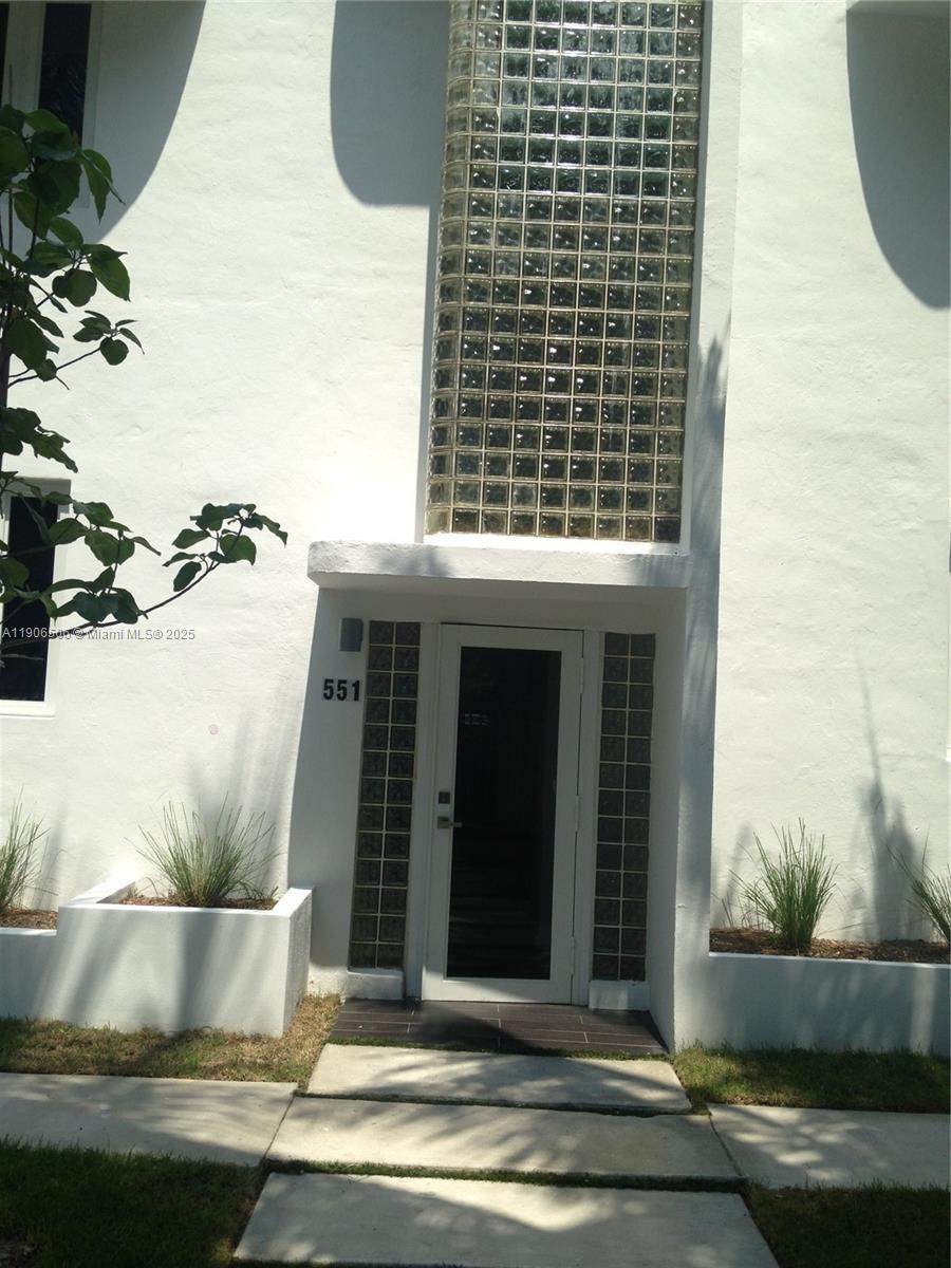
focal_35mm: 33
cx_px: 476
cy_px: 634
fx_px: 1209
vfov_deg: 55.4
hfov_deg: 42.9
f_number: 2.4
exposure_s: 1/1393
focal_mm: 4.12
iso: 50
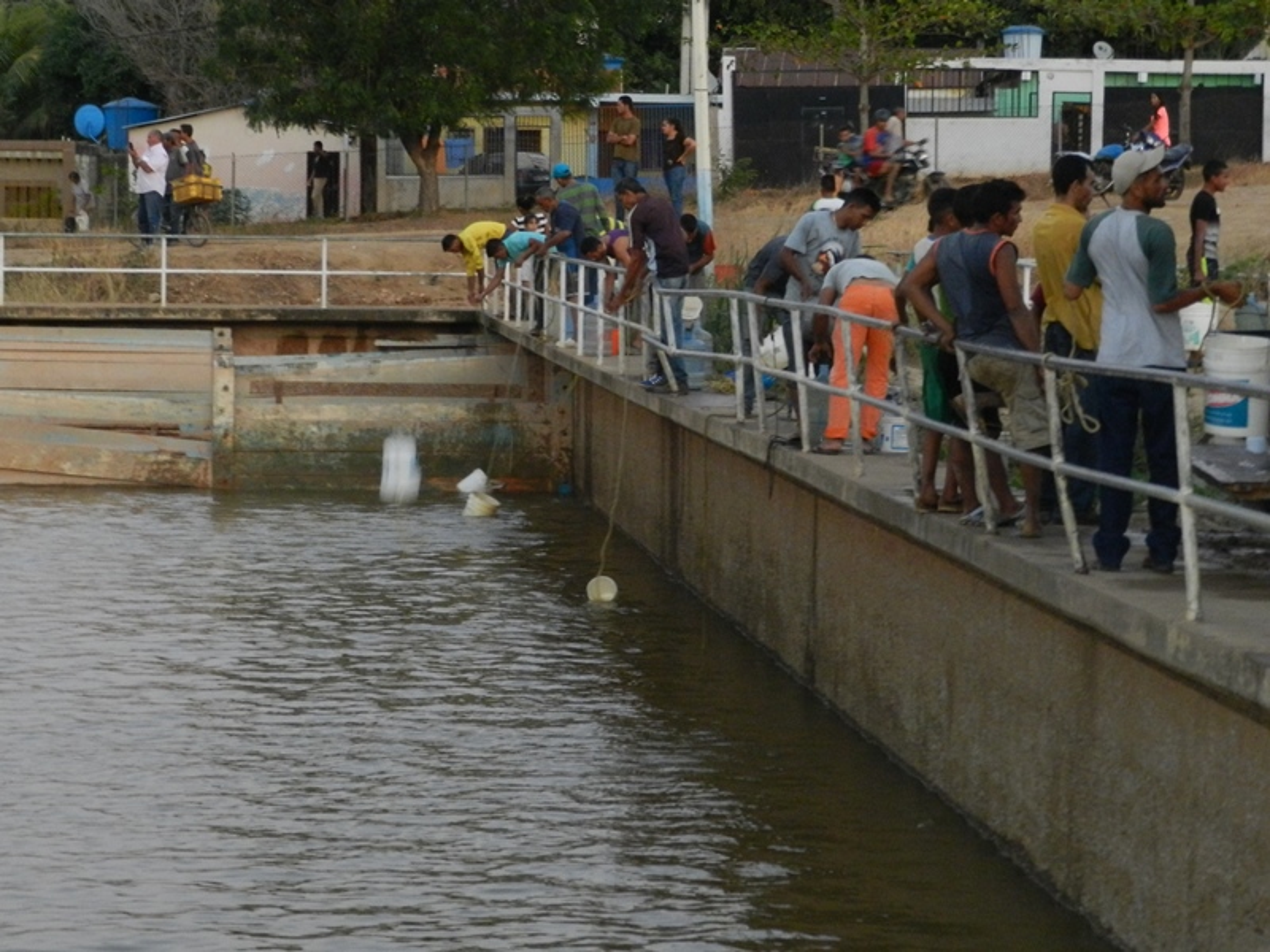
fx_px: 4219
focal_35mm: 115
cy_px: 476
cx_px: 635
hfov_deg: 17.1
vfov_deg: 12.9
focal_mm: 20.5
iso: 800
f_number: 4.8
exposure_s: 1/30
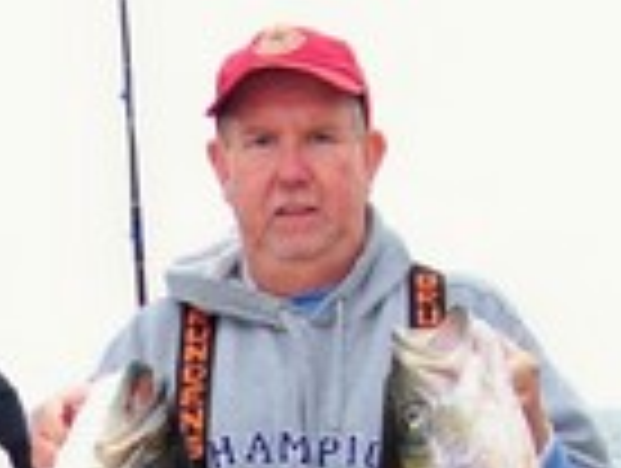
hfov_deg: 18.6
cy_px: 666
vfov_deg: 13.6
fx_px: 1869
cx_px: 94
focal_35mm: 104
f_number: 2.8
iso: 64
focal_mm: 5.85
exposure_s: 1/160
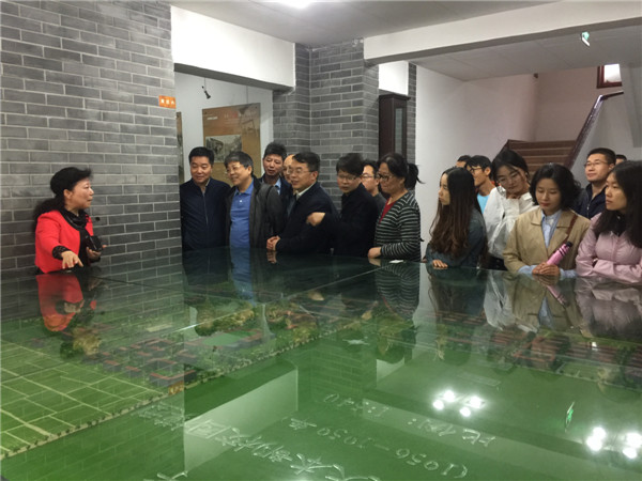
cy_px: 240
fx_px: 538
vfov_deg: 48.2
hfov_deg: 61.7
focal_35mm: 29
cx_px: 321
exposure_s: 1/10
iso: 100
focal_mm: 4.15
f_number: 2.2
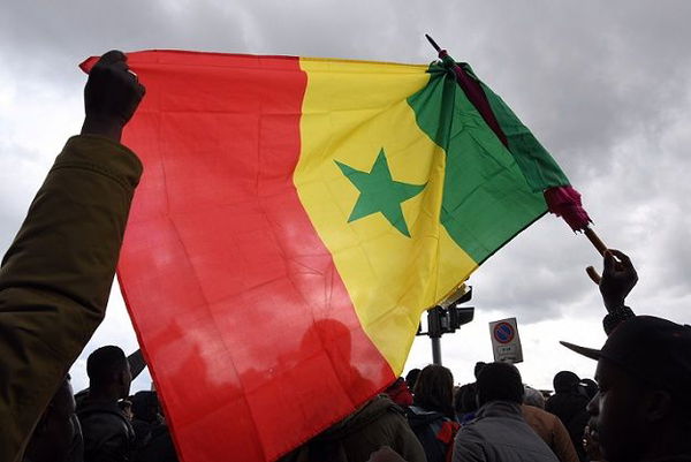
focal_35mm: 24
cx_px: 346
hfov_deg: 73.7
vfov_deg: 53.2
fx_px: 461
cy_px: 231
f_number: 7.1
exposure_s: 1/250
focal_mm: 16
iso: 400
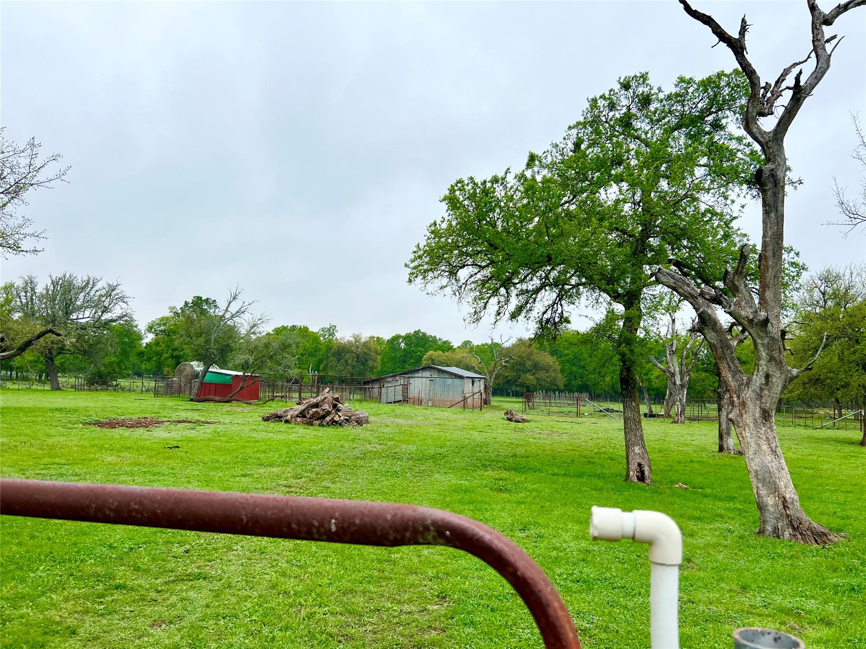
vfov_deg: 53.0
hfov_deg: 67.3
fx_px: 650
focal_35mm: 26
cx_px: 433
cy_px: 324
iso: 50
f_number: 1.5
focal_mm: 5.7
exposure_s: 1/1377
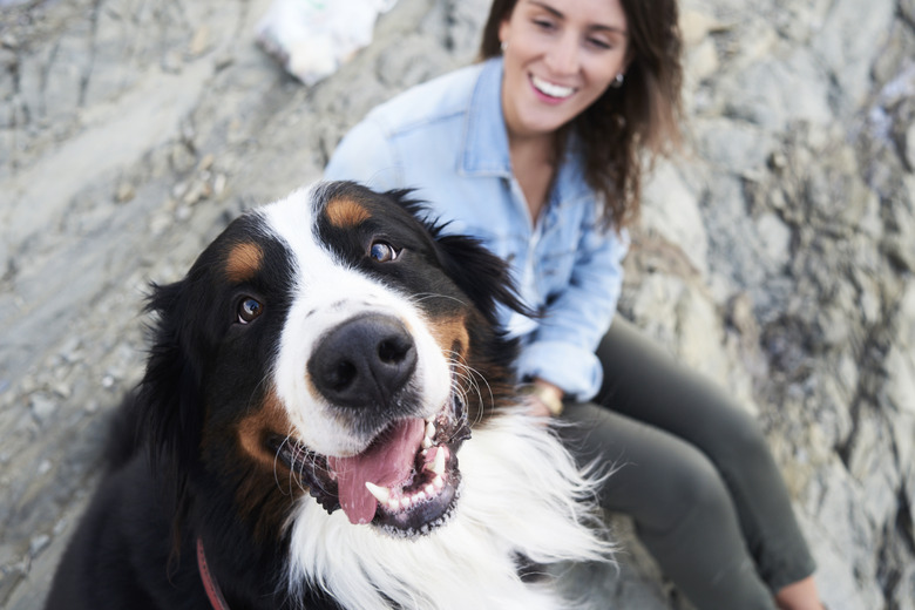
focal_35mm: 35
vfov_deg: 37.9
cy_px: 305
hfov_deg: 54.4
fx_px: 890
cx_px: 458
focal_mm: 35
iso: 400
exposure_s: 1/250
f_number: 5.6
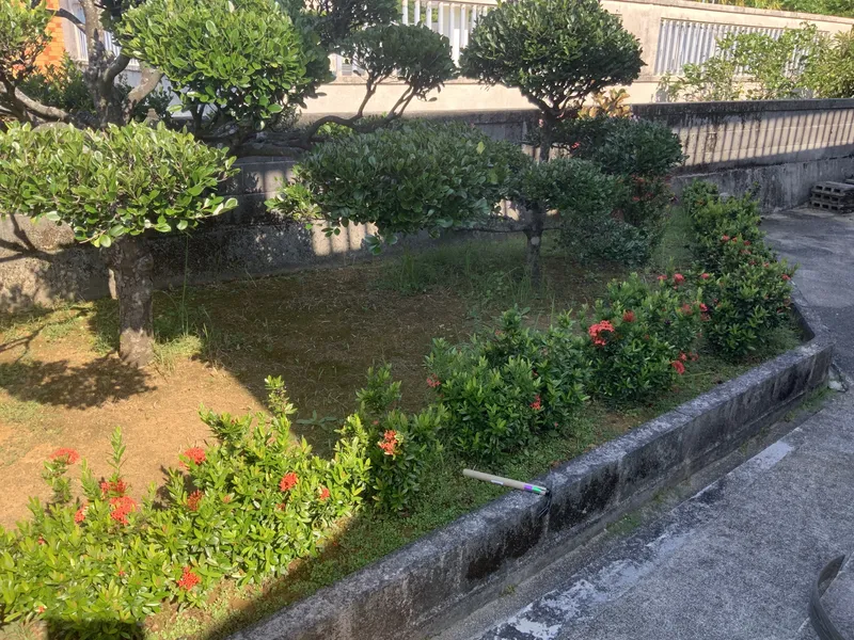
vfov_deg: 48.2
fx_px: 715
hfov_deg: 61.7
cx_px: 427
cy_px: 320
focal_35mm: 29
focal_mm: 3
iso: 16
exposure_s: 1/400
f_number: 1.8
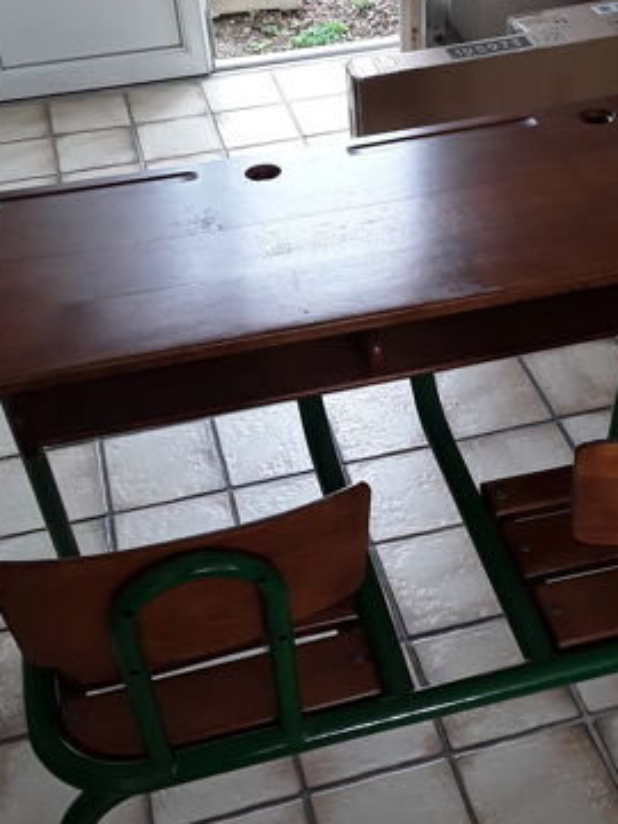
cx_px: 387
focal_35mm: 48
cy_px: 423
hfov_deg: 30.1
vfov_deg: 39.7
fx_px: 1143
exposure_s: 1/50
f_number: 1.9
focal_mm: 2.91
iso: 50
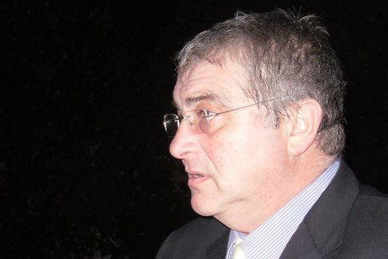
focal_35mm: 78
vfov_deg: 17.2
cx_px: 35
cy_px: 247
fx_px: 841
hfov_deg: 25.2
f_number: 3.5
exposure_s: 1/45
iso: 200
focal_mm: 6.3
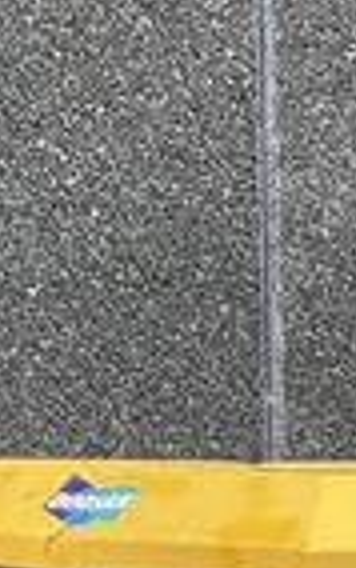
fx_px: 5918
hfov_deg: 3.4
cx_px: -20
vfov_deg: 5.4
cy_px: 920
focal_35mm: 382
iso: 20
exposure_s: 1/128
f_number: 2.2
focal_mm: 7.5
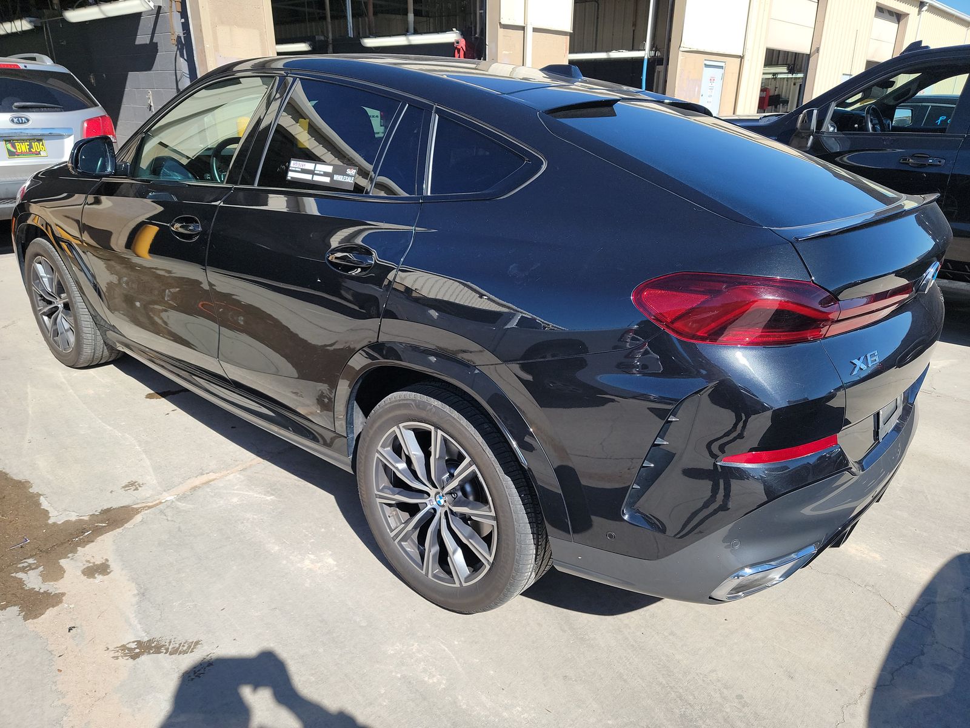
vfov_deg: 56.8
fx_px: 673
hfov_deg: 71.6
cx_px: 485
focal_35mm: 24
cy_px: 364
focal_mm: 6.7
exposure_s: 1/602
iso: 50
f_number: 1.8
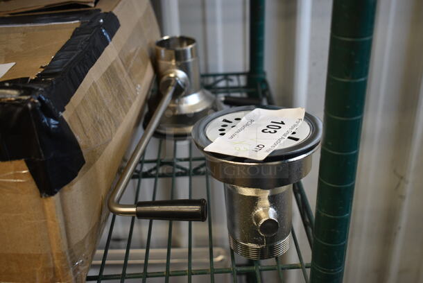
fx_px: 494
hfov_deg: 46.4
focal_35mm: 42
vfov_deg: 32.0
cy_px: 142
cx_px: 212
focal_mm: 28
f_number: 4.2
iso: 500
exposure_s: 1/50
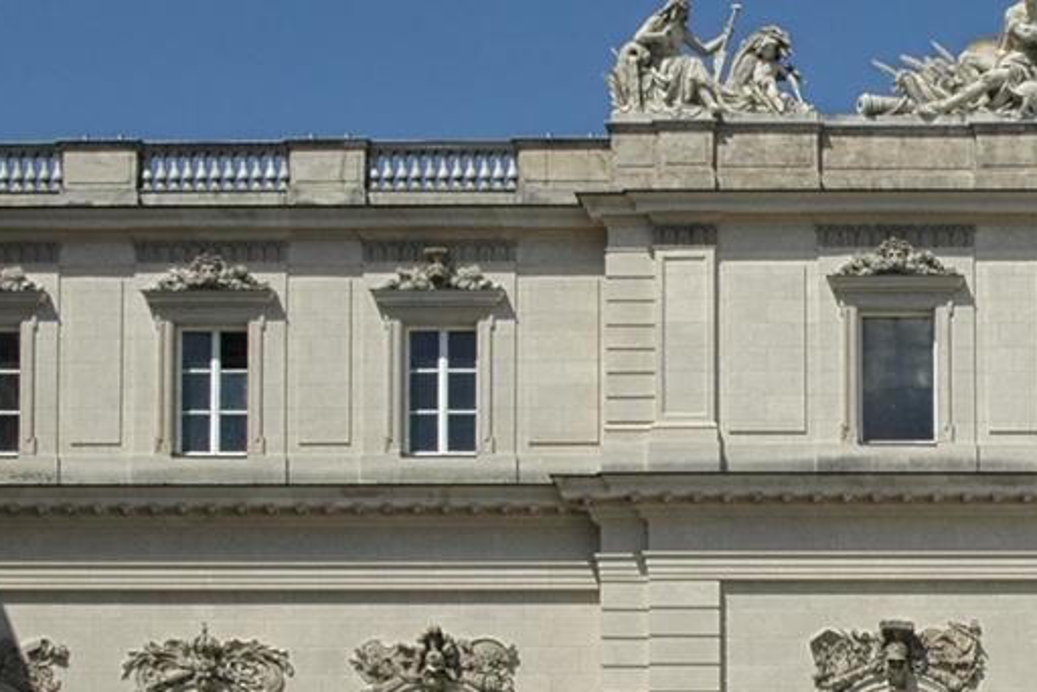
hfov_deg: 17.4
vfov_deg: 11.9
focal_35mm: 114
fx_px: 3286
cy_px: 639
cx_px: 1114
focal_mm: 24
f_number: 11
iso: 200
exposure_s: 1/500
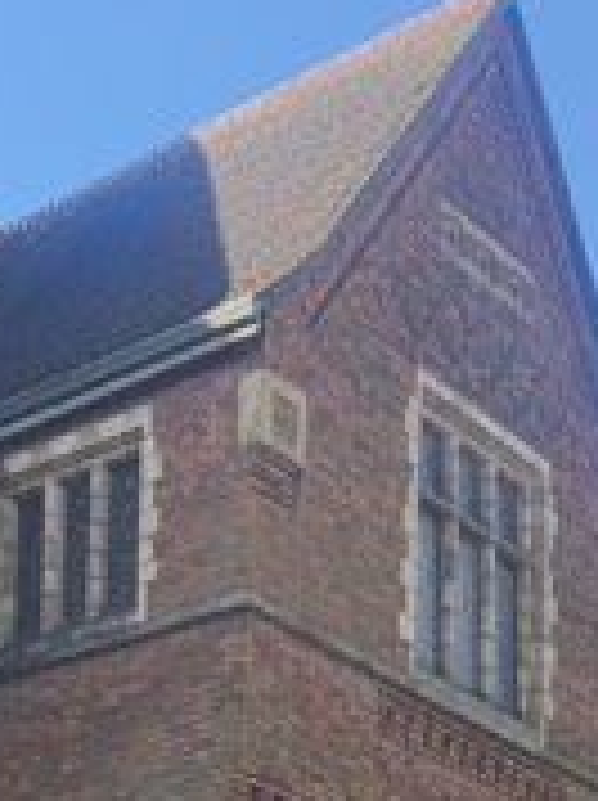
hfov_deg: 17.7
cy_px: 1314
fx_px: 1870
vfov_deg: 19.7
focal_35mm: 81
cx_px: -27
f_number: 1.78
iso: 80
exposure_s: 1/767
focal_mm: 6.86
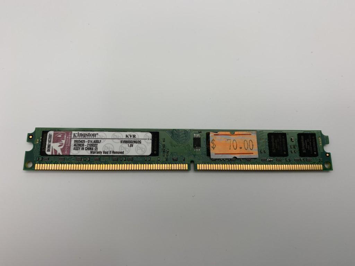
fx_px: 267
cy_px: 133
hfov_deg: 67.3
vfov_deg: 53.1
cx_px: 178
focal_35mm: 26
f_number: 1.8
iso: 25
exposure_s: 1/270
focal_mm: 4.25
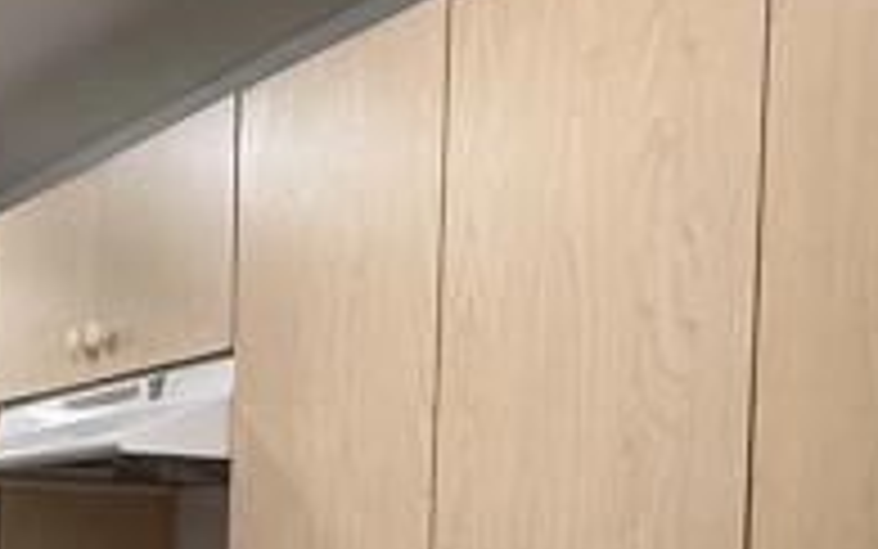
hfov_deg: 23.0
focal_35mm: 73
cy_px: 621
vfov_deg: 17.2
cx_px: -428
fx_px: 1747
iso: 250
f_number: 2.2
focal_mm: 2.22
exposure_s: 1/120
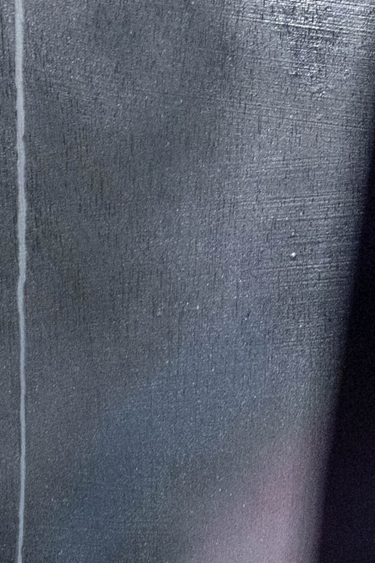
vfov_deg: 8.8
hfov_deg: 5.9
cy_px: -333
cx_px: 820
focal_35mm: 227
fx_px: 3549
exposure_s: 1/60
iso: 1600
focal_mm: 36
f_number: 4.5
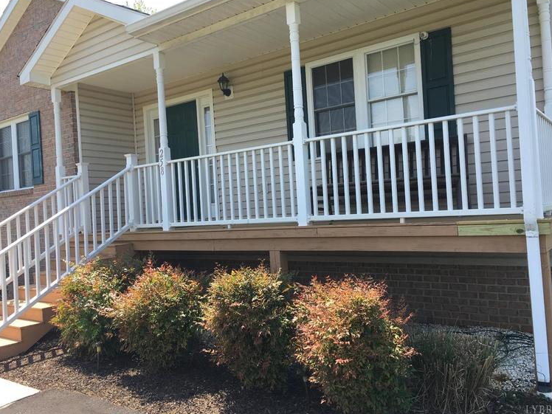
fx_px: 478
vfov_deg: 46.8
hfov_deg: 60.0
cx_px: 272
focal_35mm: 30
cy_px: 204
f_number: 2.2
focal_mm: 4.15
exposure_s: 1/646
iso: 25
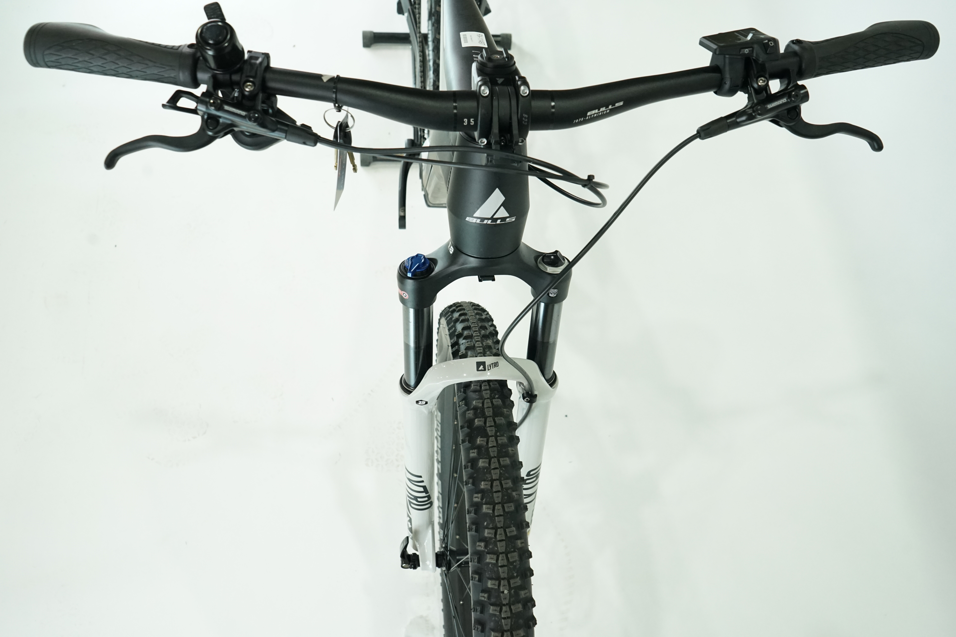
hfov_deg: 65.5
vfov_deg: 46.4
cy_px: 318
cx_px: 478
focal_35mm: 28
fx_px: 743
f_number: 6.3
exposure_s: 1/200
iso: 2500
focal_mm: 28
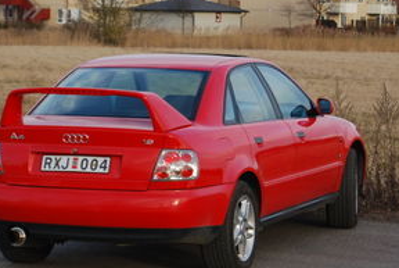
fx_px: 2033
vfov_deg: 7.5
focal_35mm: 183
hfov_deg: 11.2
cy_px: 99
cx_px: 191
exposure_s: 1/125
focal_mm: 55
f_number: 5.6
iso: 110
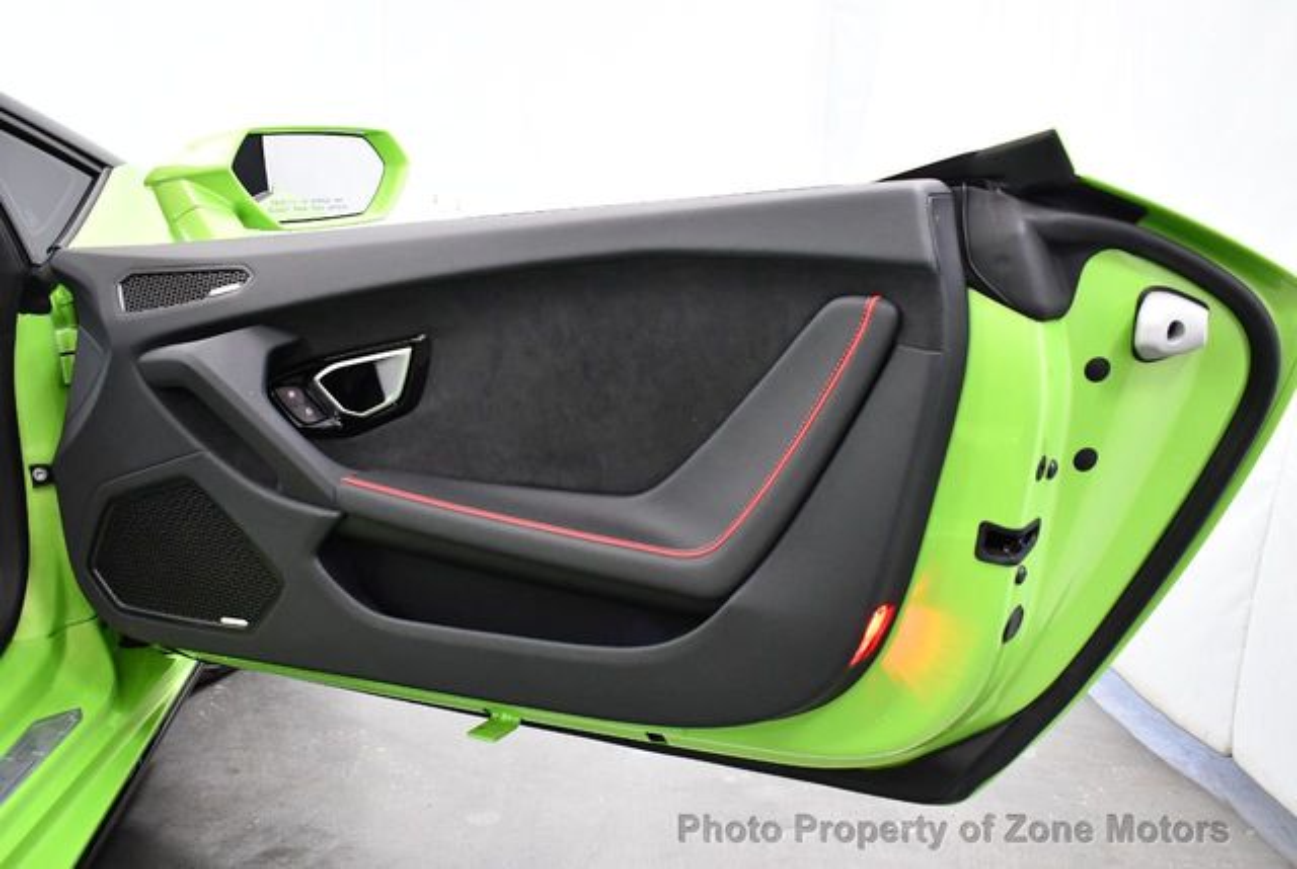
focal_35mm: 36
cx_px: 648
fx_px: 1299
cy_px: 434
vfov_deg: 37.0
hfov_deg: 53.1
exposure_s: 1/125
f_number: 3.5
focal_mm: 18
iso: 2500
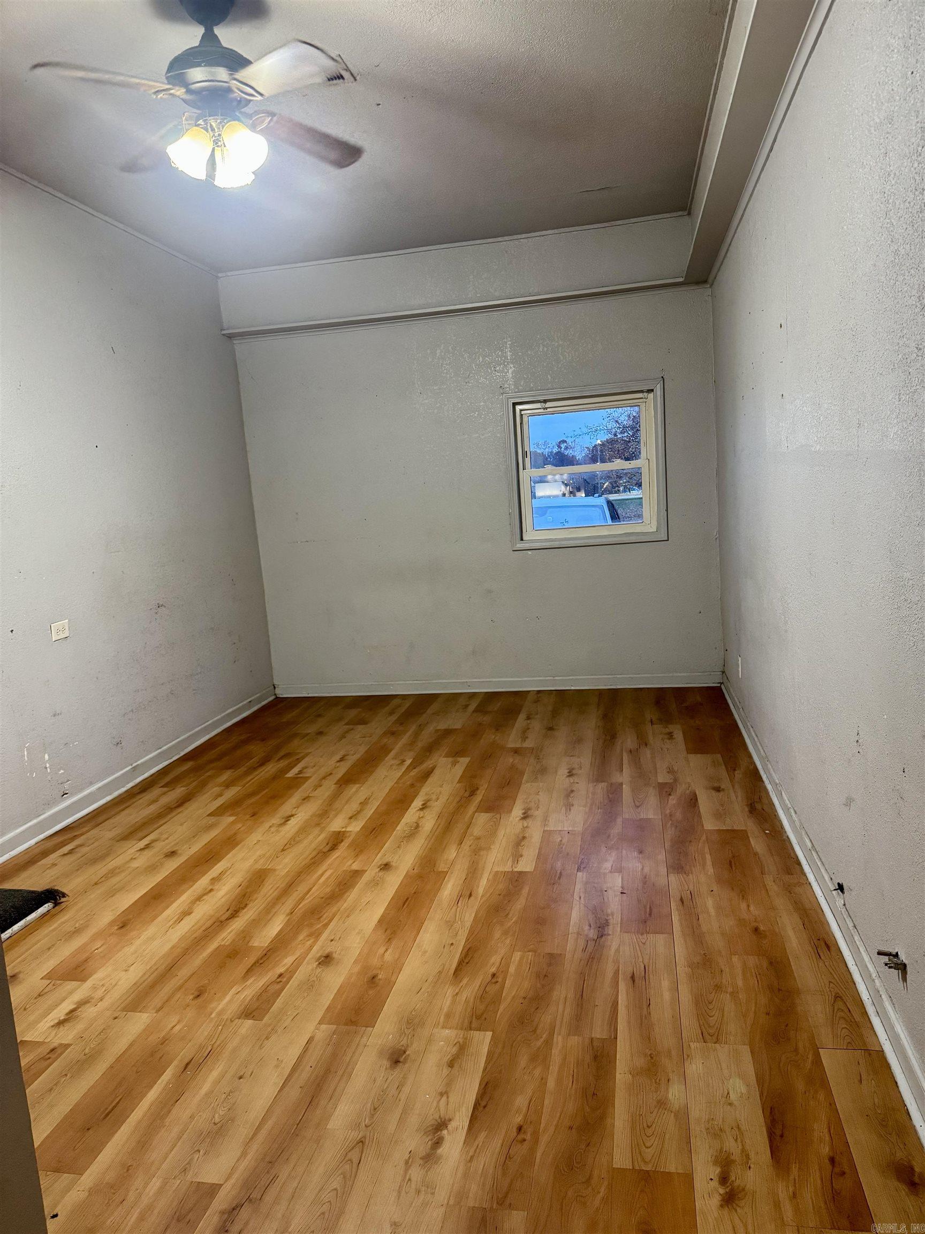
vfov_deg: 71.6
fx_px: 855
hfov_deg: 56.8
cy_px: 617
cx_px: 462
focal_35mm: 24
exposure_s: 1/60
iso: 640
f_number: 1.78
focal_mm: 6.76
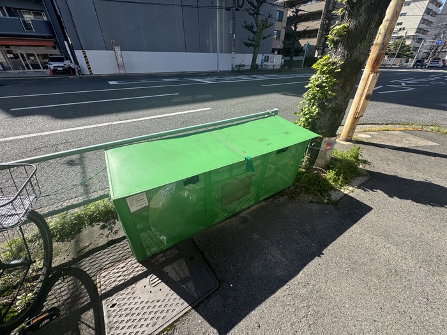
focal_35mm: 14
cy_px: 168
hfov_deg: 102.1
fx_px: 181
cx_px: 224
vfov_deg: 85.7
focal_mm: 2.22
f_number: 2.2
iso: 50
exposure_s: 1/1420
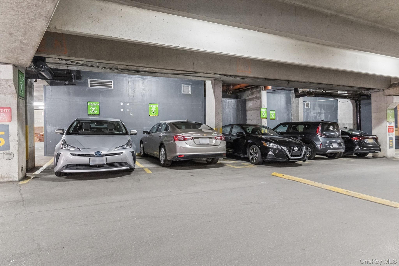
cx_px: 200
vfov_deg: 61.9
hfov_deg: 84.0
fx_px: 222
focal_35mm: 20
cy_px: 133
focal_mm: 20
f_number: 14
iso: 4000
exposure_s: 1/40
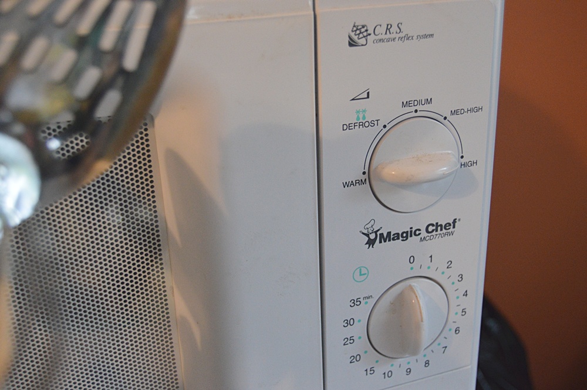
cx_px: 294
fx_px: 684
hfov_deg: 46.4
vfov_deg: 31.8
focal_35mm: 42
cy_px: 195
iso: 1600
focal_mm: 28
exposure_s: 1/60
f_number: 4
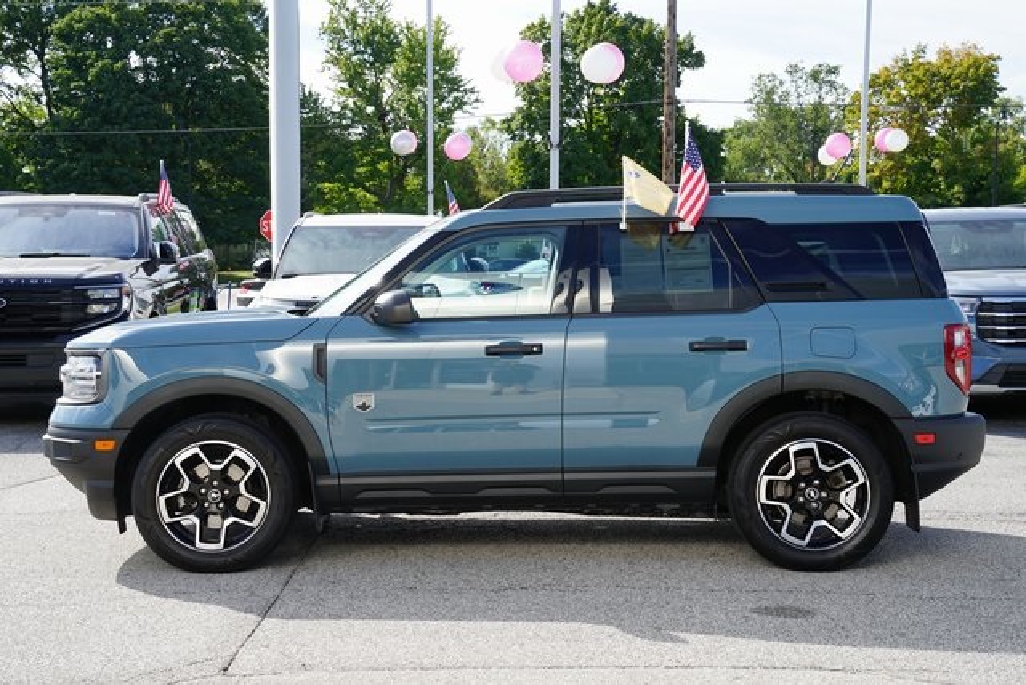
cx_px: 513
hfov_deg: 35.0
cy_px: 342
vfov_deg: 23.8
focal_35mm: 57
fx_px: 1625
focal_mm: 57
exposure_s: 1/80
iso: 100
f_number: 10
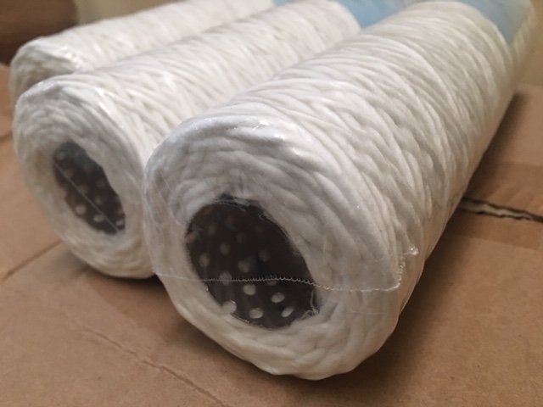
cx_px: 272
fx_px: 455
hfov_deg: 61.7
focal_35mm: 29
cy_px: 204
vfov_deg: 48.2
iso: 80
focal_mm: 4.15
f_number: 2.2
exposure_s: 1/10
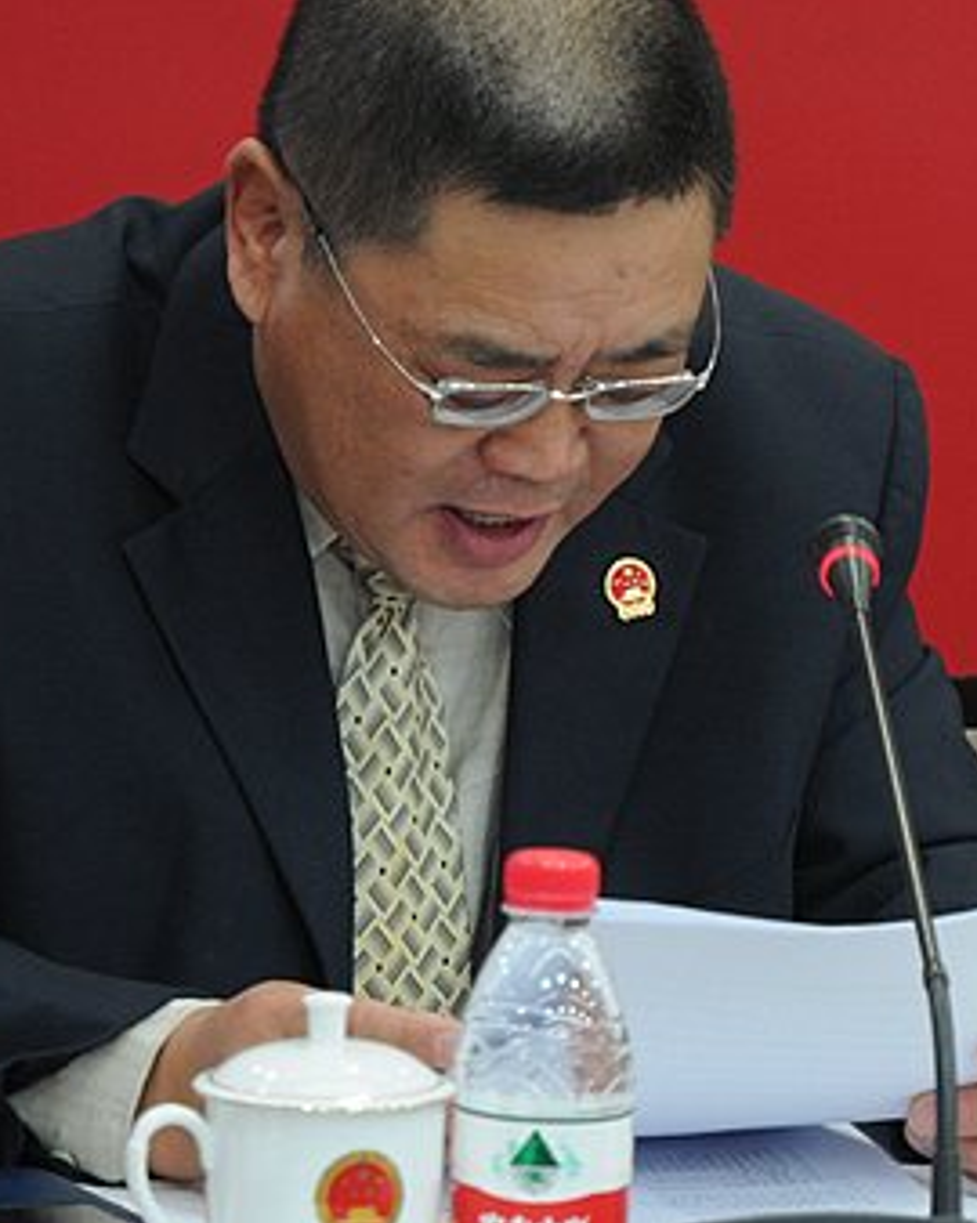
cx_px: 402
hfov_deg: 8.8
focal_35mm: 175
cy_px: 601
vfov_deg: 11.0
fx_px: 6331
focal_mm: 70
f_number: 4.5
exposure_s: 1/40
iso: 500
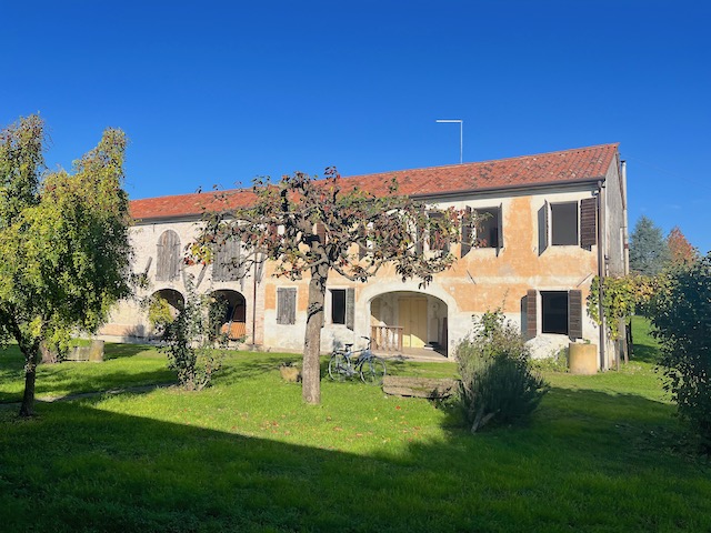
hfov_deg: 67.3
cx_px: 356
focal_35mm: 26
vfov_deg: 53.1
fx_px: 534
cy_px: 266
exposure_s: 1/4149
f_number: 1.6
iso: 50
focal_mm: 5.1
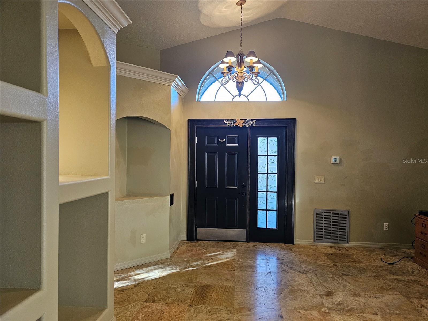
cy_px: 160
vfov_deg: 58.9
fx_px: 284
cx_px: 214
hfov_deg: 73.9
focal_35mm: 23
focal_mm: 6.3
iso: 400
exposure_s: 1/120
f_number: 1.7
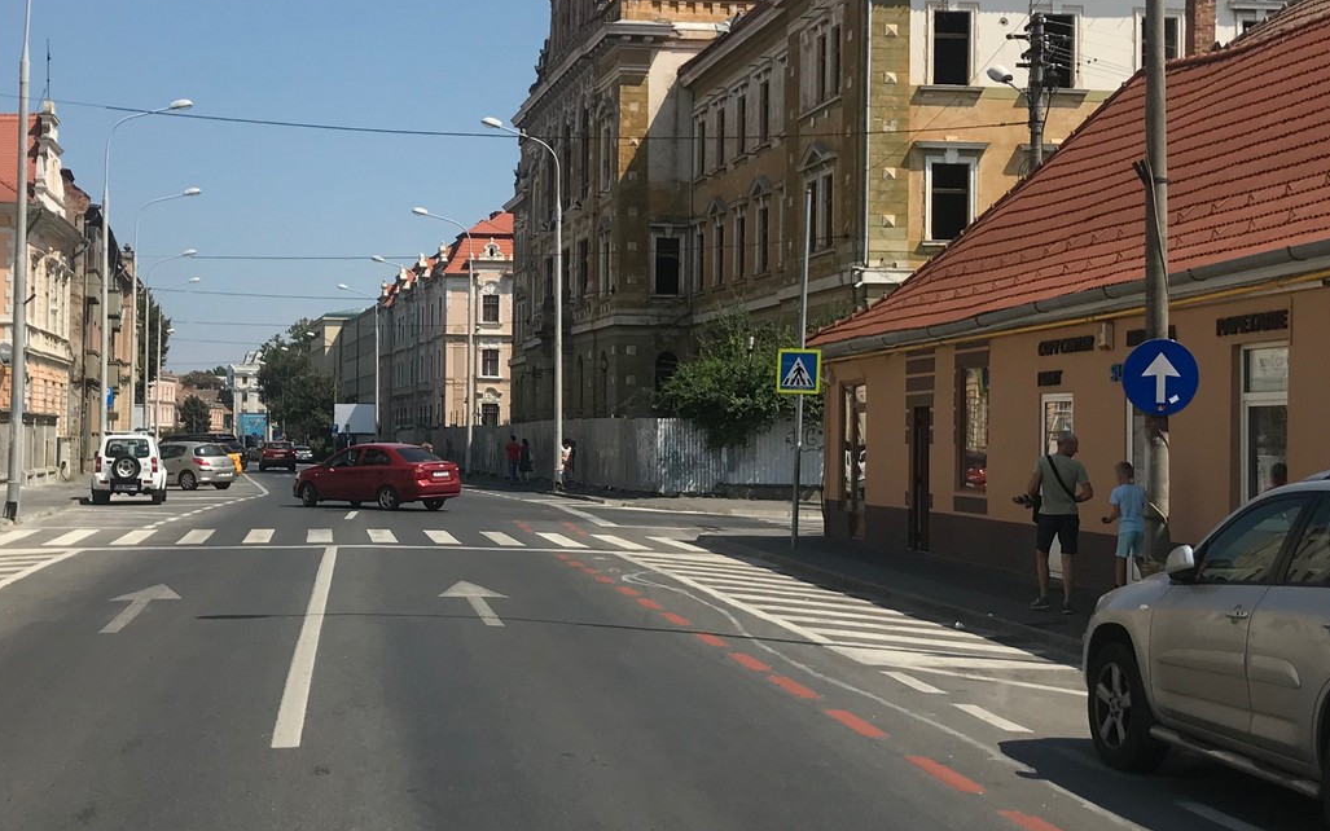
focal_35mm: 52
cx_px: 495
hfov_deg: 38.6
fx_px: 1885
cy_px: 401
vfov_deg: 24.9
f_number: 1.8
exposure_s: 1/2660
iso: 20
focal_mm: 3.99
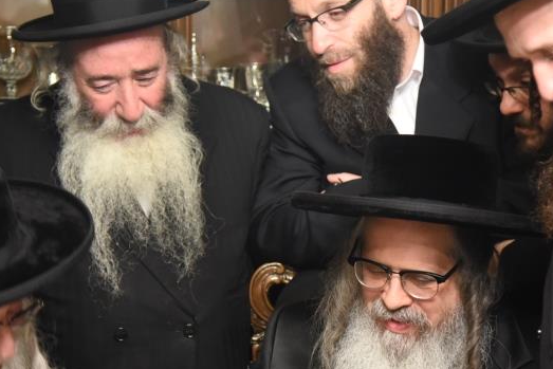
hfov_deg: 15.0
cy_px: 296
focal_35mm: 137
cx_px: 234
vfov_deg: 10.0
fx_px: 2105
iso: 4000
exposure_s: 1/50
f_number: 4
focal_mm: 70
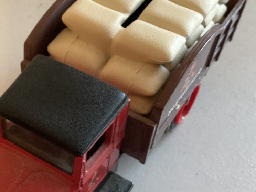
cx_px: 61
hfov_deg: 30.2
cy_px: 137
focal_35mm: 63
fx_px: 466
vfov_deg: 23.1
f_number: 2.4
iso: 320
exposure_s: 1/40
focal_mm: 3.3
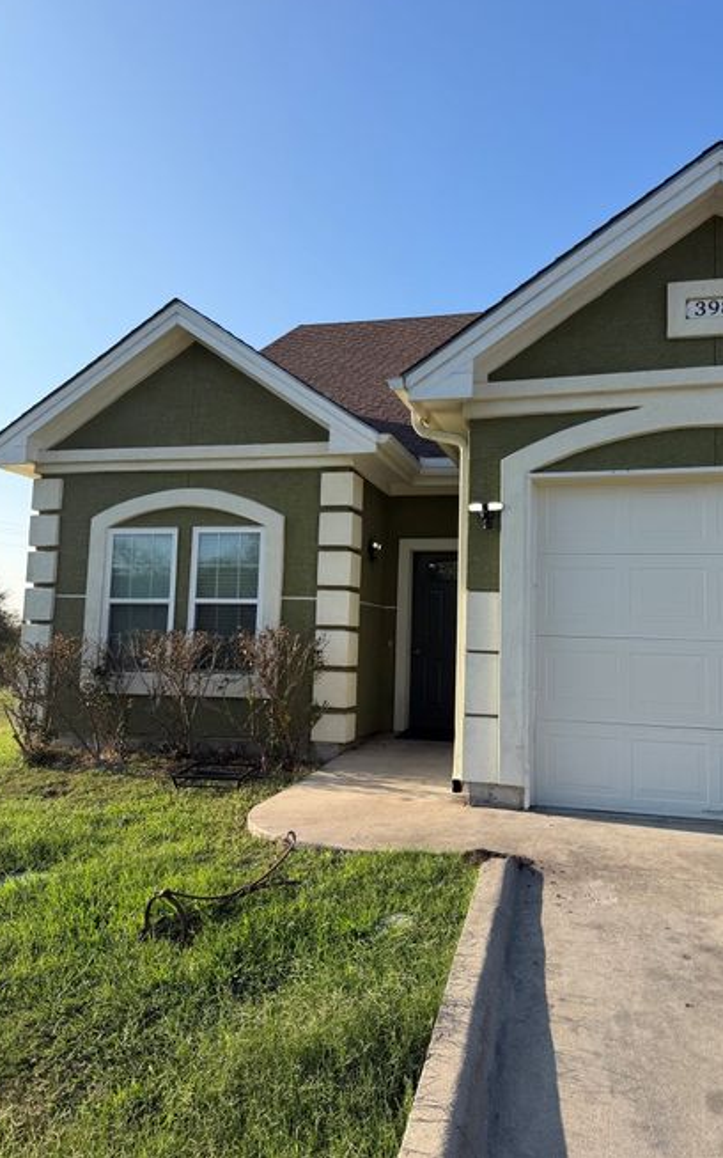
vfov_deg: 70.4
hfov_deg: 47.4
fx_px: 820
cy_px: 568
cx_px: 420
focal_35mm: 26
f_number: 1.78
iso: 80
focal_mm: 6.76
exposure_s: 1/2801
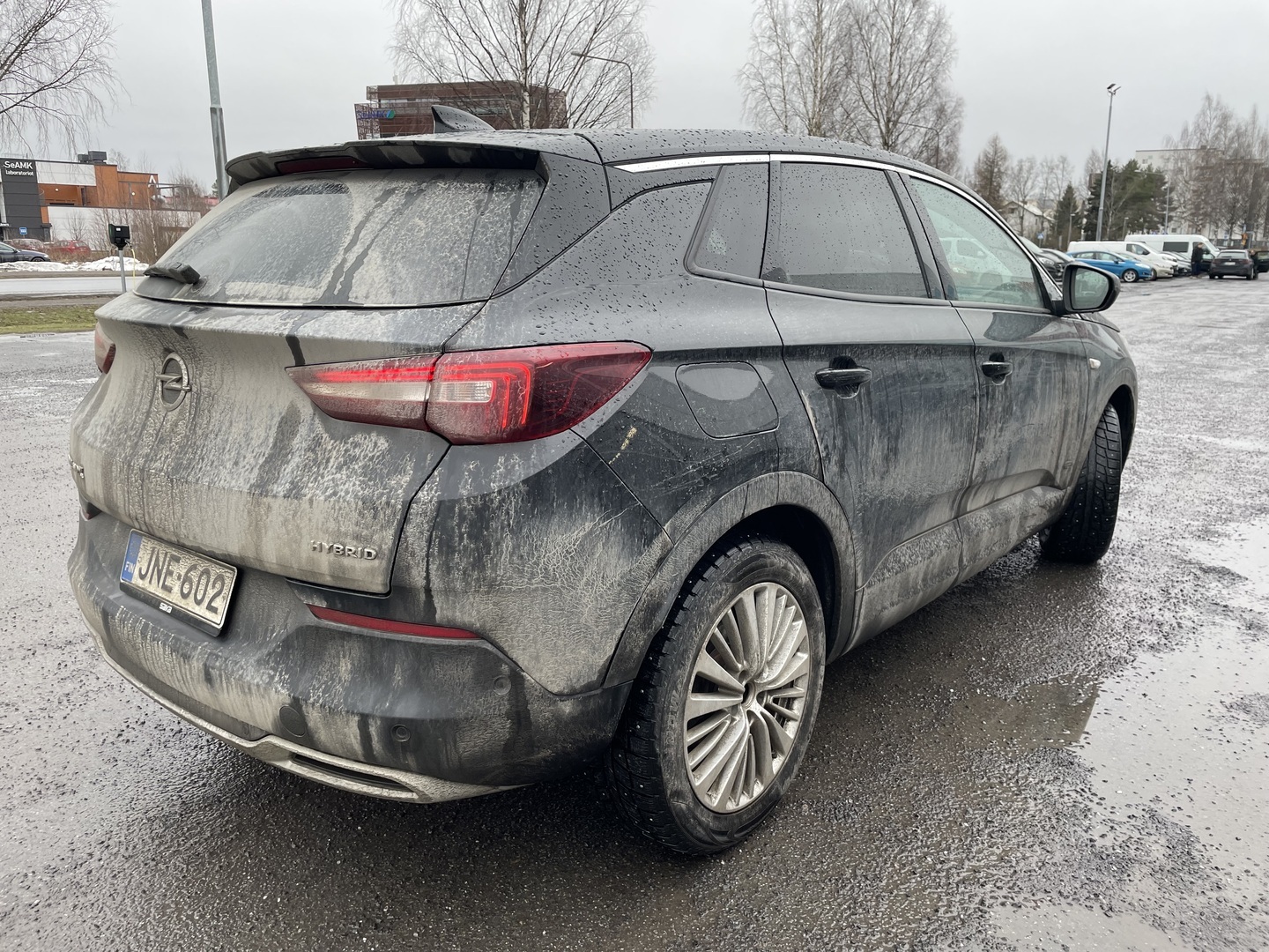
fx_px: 953
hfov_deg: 67.3
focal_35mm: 26
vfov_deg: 53.1
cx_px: 634
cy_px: 476
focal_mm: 4.2
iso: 32
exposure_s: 1/192
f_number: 1.6
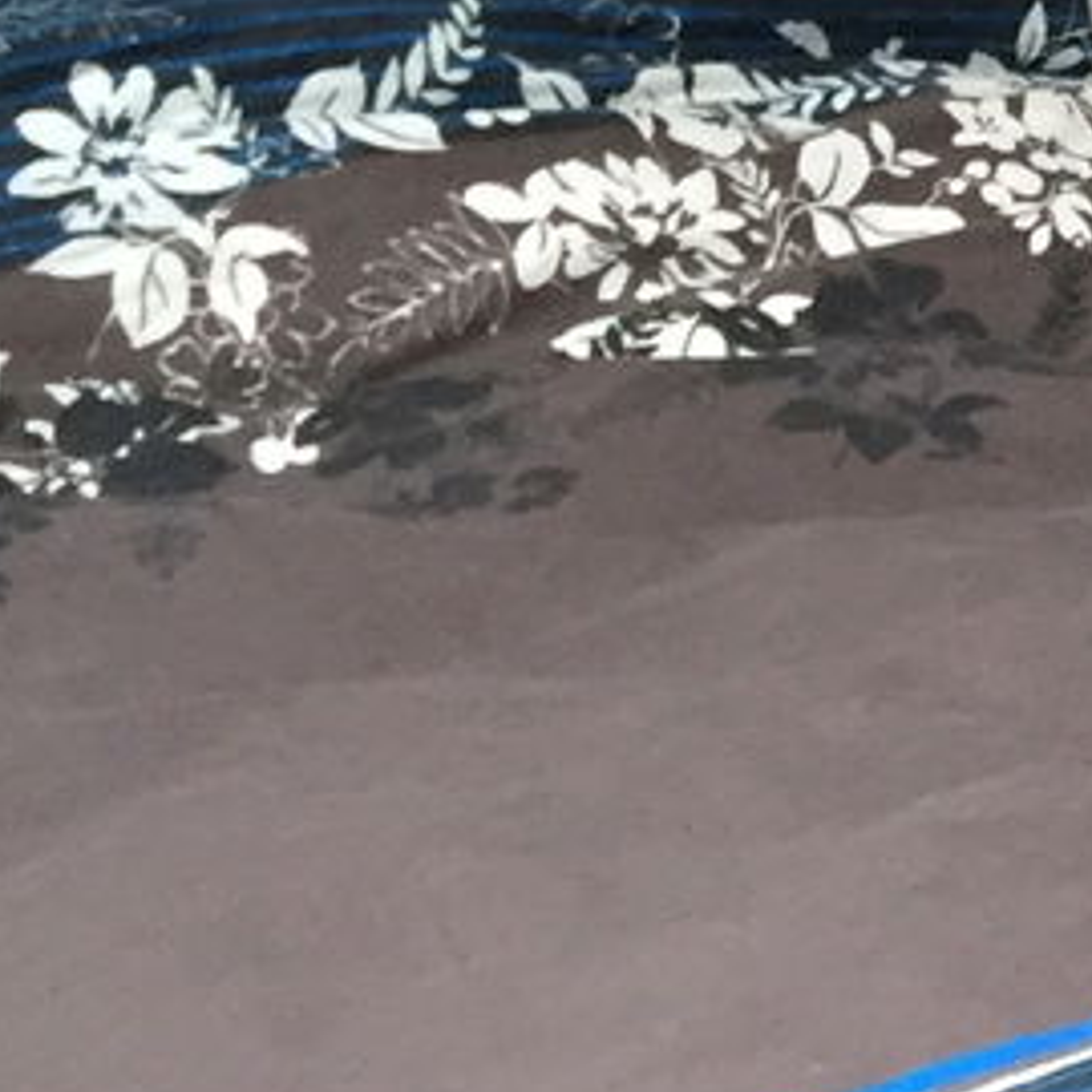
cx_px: 3151
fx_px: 5425
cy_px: -178
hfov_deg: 9.4
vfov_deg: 11.3
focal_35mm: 152
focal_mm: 4.15
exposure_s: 1/30
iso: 50
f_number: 2.2
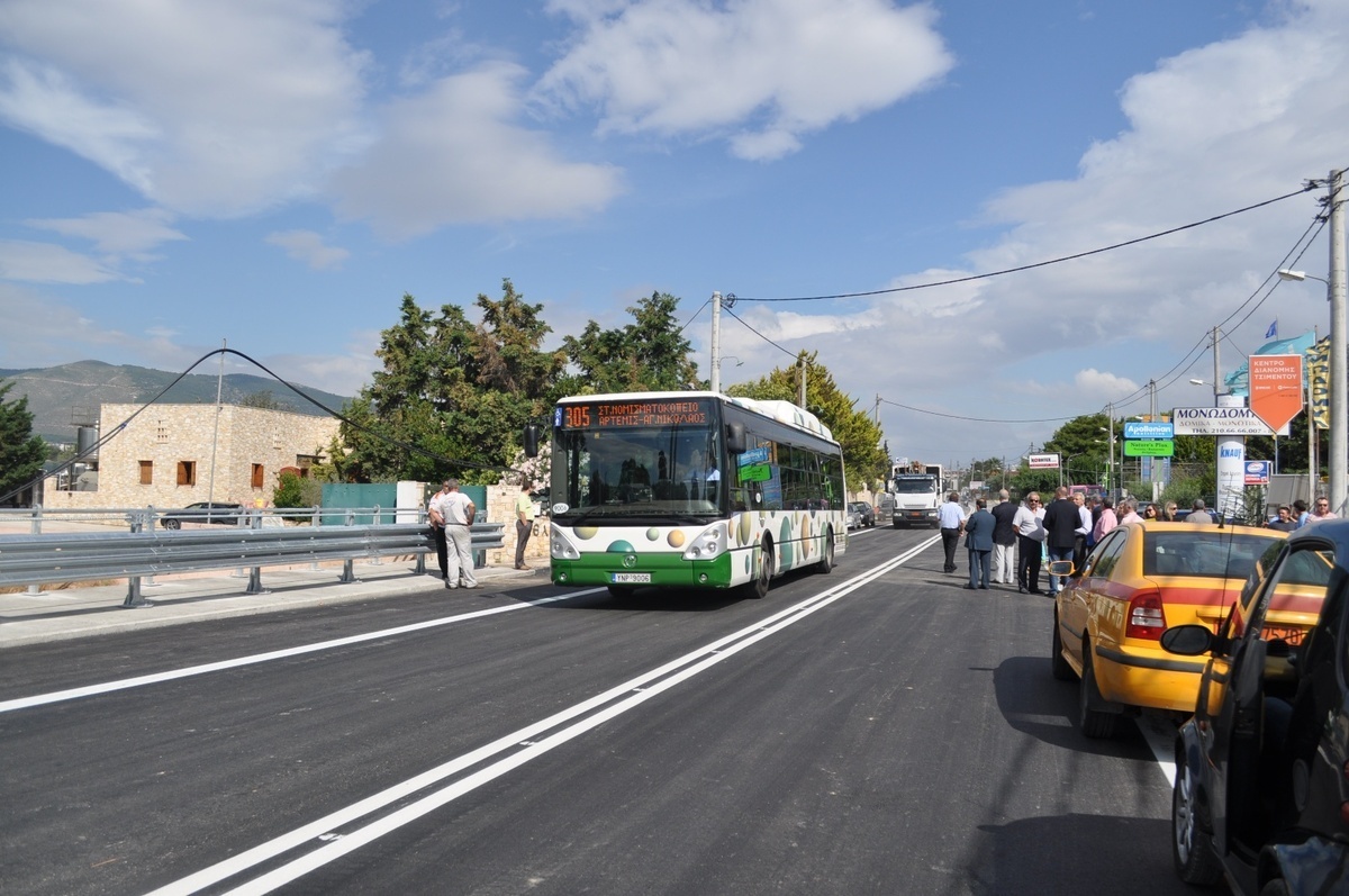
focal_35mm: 27
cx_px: 674
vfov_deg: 47.8
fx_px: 1011
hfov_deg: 67.4
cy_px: 448
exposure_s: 1/1250
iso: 200
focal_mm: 18
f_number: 6.3
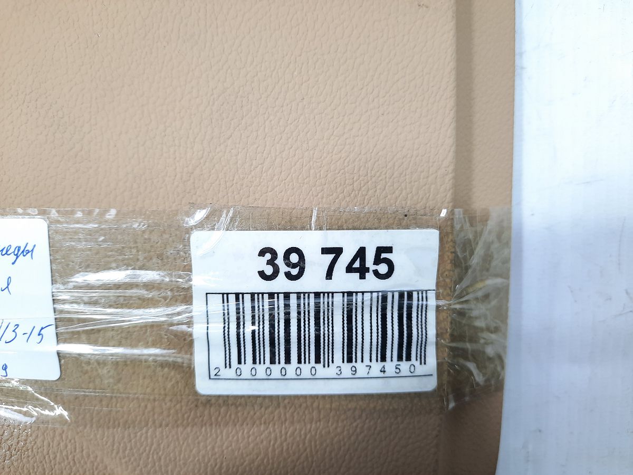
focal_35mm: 25
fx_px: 457
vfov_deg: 54.9
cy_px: 238
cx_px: 316
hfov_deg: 69.4
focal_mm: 4.6
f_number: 2
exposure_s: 1/50
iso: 64
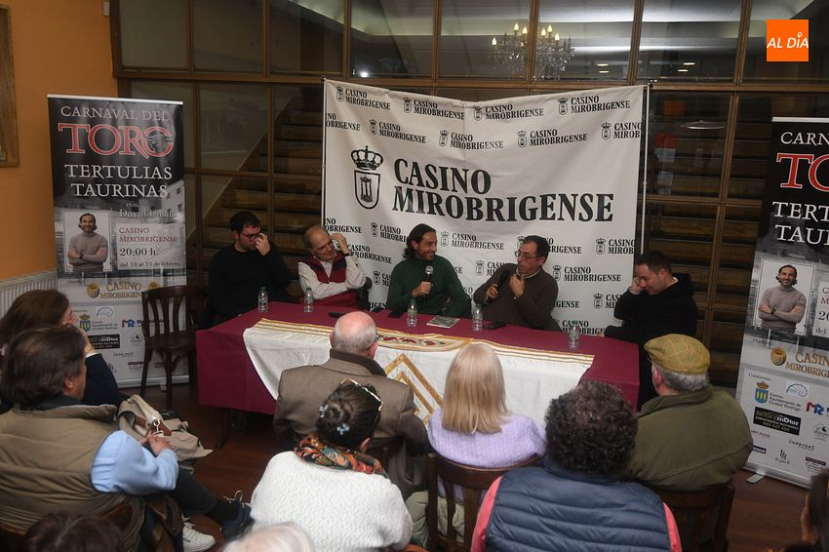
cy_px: 276
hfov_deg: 61.9
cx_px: 414
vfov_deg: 43.6
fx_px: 691
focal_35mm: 30
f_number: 4
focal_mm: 20
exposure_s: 1/60
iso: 800
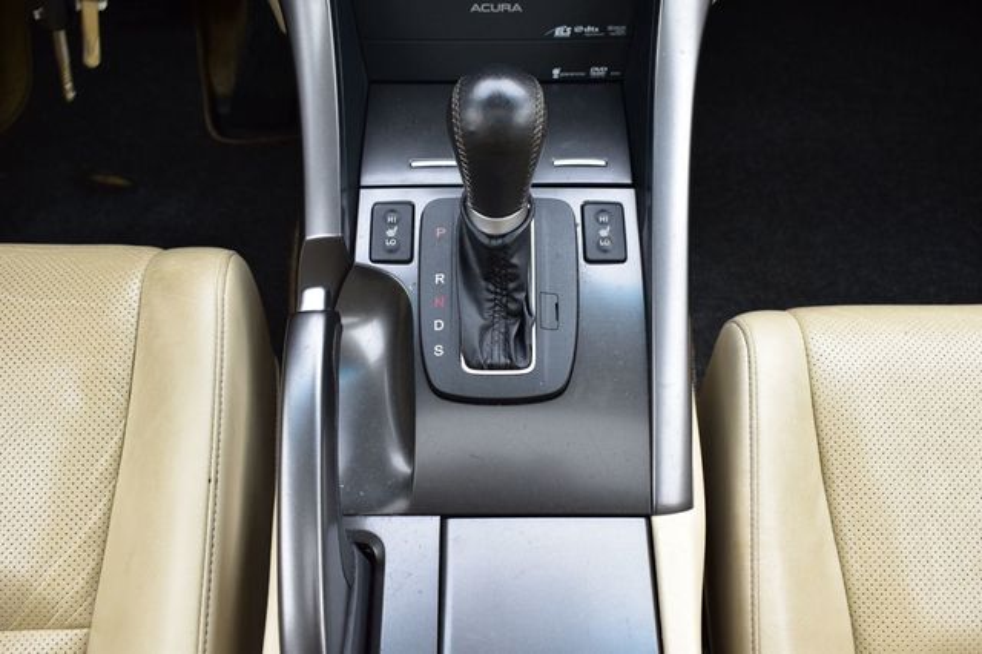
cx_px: 491
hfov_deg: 49.6
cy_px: 327
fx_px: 1063
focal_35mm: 39
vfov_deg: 34.2
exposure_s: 1/30
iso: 400
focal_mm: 26
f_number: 7.1
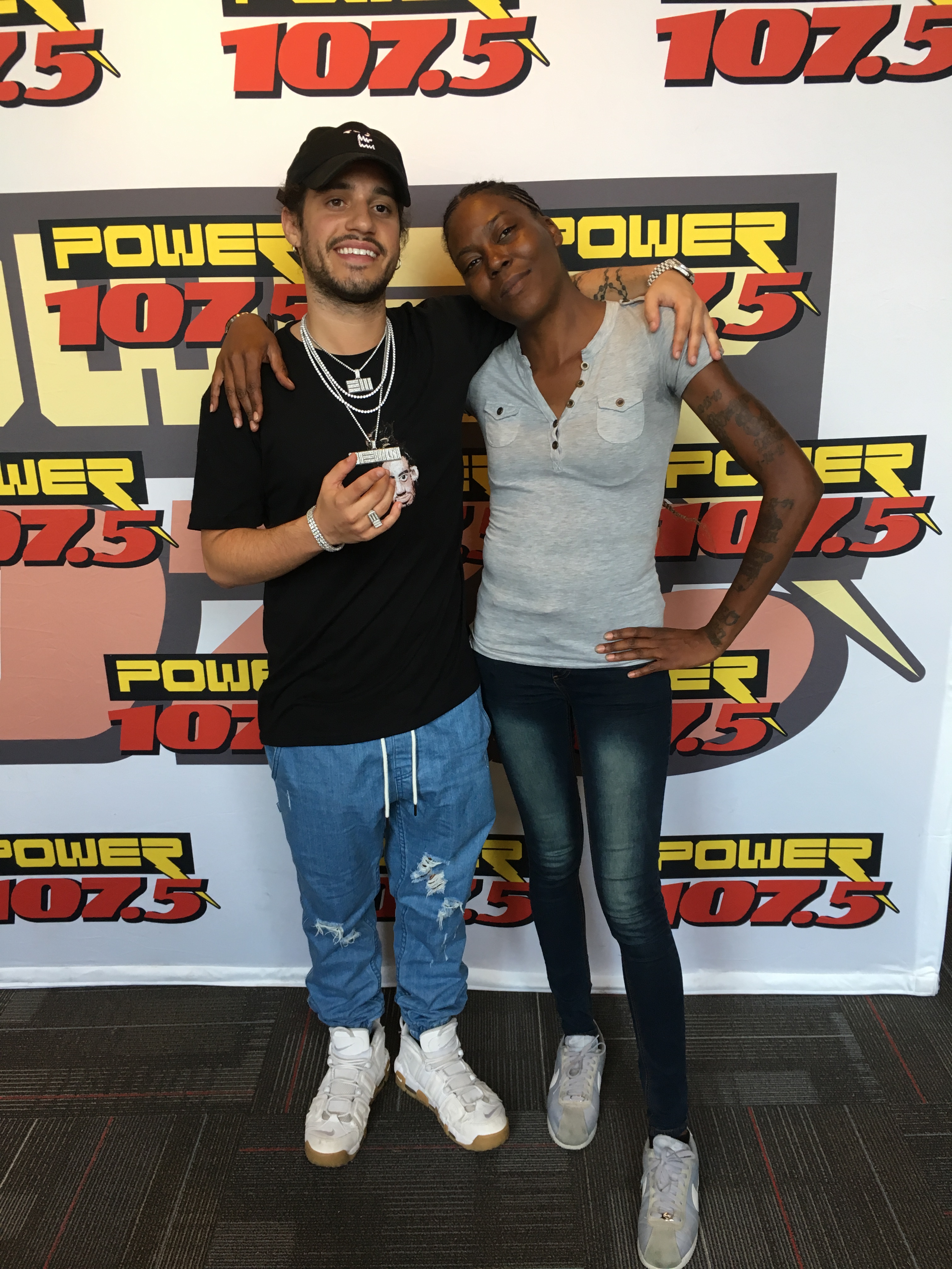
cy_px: 634
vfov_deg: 61.7
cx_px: 476
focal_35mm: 29
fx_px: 1063
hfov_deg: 48.2
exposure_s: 1/30
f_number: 2.2
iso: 64
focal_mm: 4.15
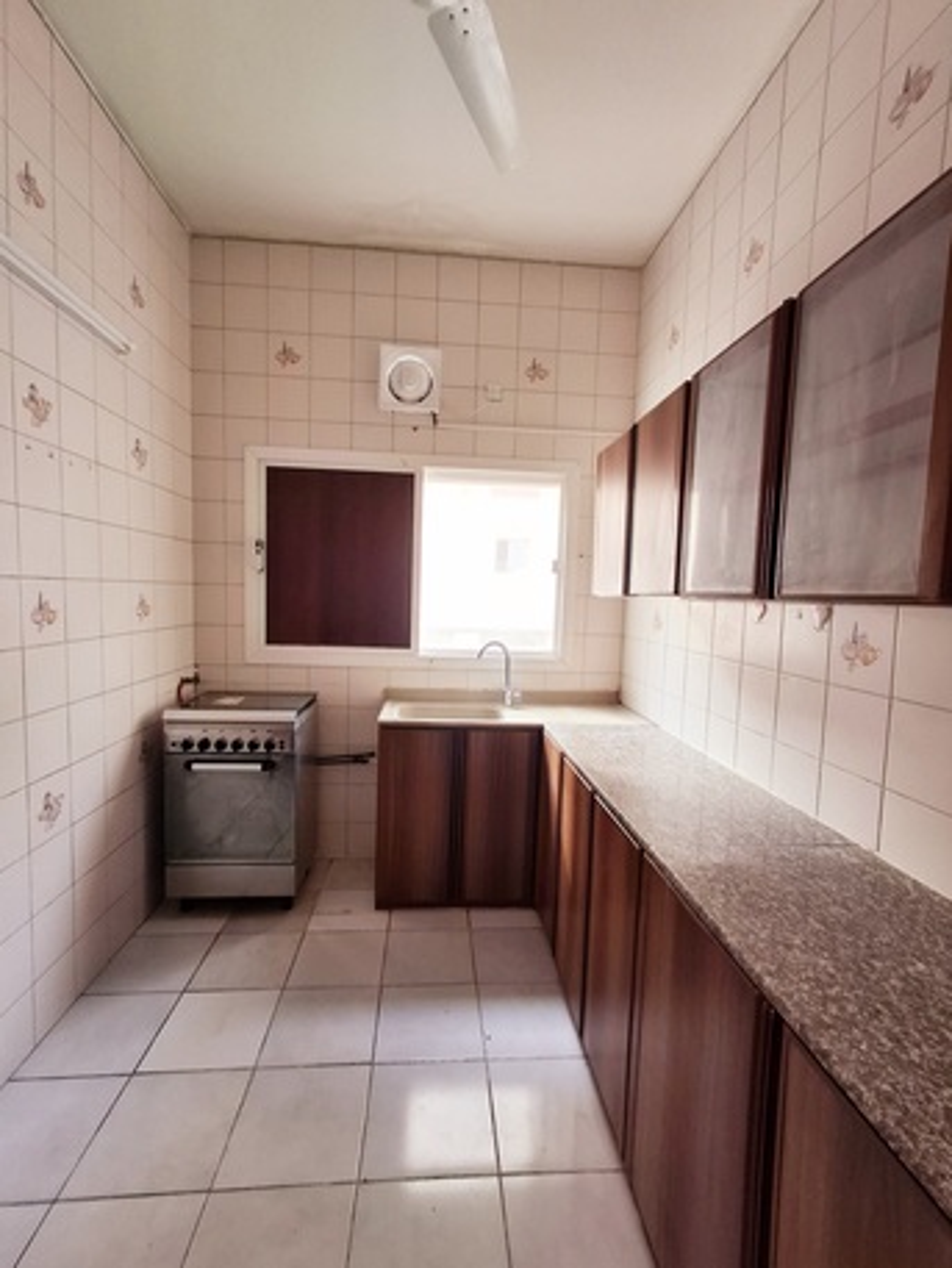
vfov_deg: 94.5
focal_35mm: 16
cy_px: 634
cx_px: 476
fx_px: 586
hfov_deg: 78.1
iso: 64
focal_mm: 1.64
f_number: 2.2
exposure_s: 1/50
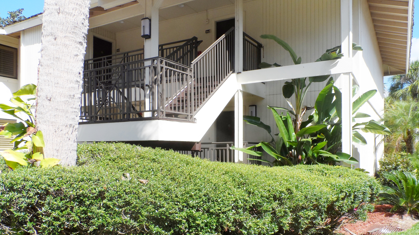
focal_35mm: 27
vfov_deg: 42.5
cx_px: 216
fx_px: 300
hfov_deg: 69.8
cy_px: 148
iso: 80
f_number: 4.5
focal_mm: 4
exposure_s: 1/350
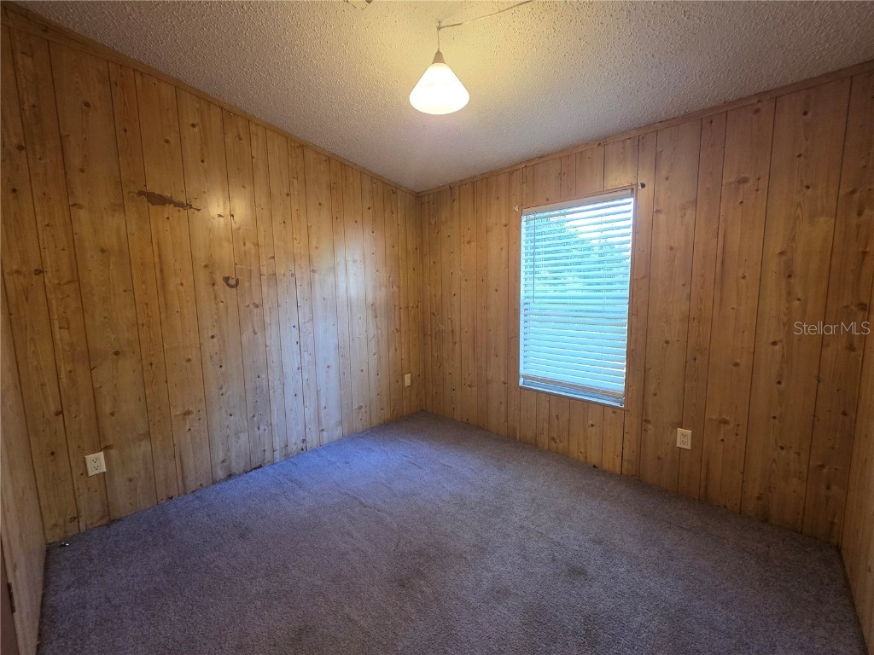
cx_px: 437
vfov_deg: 89.9
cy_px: 328
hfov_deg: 106.2
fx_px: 328
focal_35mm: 13
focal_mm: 2.2
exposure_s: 1/60
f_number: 1.9
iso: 400
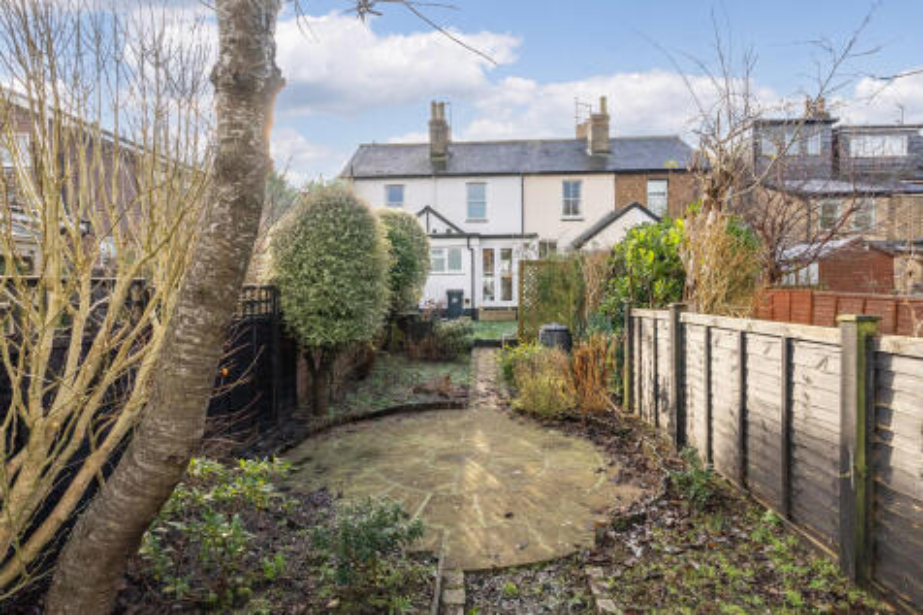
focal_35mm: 19
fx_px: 487
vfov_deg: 64.5
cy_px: 308
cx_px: 462
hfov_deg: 86.9
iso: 1250
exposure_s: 1/800
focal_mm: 19
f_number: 7.1
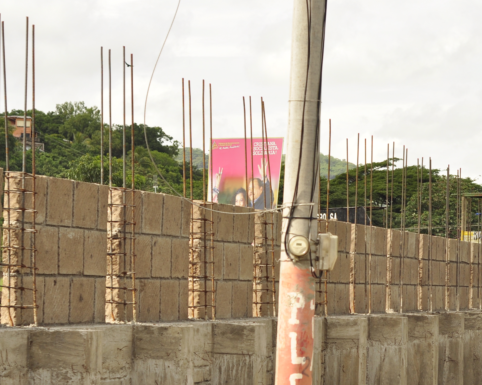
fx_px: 1983
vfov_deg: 11.1
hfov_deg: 13.7
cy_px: 287
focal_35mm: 139
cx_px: 447
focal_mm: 50
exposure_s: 1/800
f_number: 4.5
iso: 200
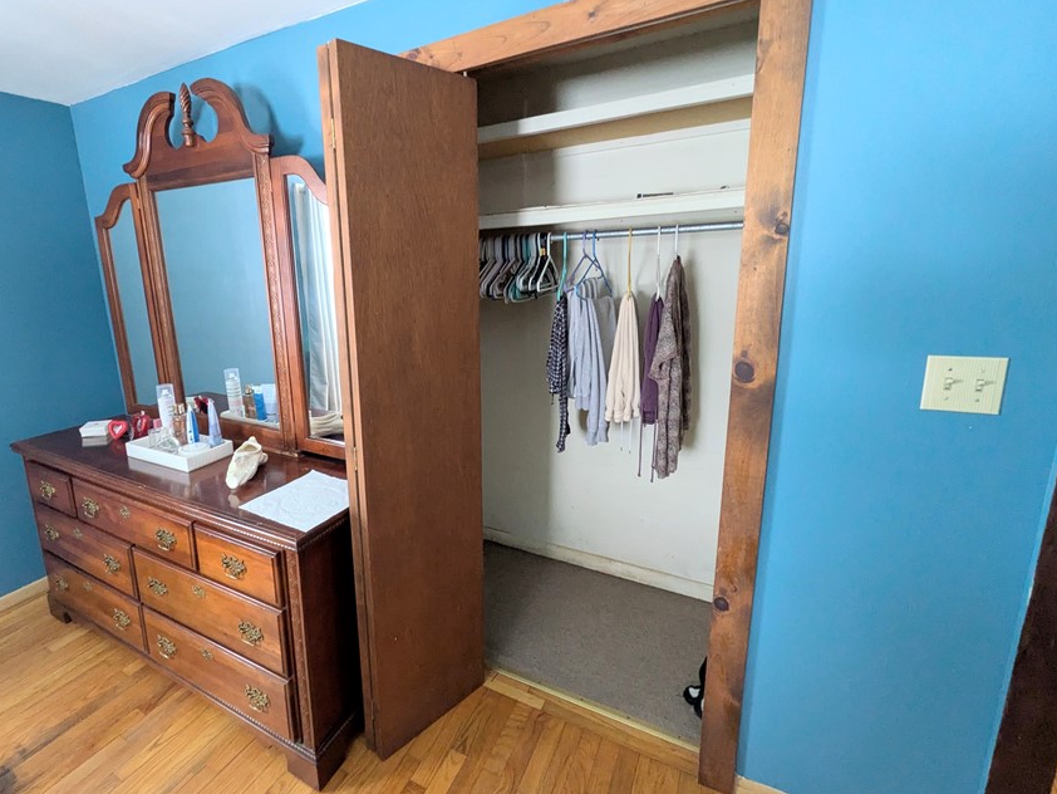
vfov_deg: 74.7
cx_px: 439
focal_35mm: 17
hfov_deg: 90.2
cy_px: 373
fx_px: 519
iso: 531
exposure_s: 1/24
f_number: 2.2
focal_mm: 1.83
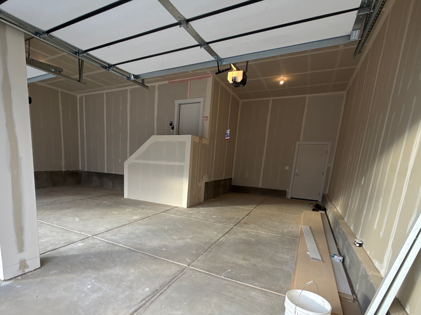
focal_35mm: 19
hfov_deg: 83.9
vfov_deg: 67.2
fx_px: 231
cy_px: 204
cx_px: 173
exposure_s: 1/113
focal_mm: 2.22
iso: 40
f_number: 2.2
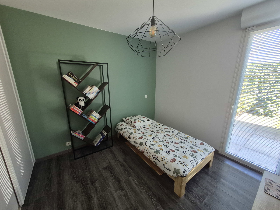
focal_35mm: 13
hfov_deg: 106.2
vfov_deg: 89.9
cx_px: 140
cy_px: 105
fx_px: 105
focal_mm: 1.74
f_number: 2.2
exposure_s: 1/50
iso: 320
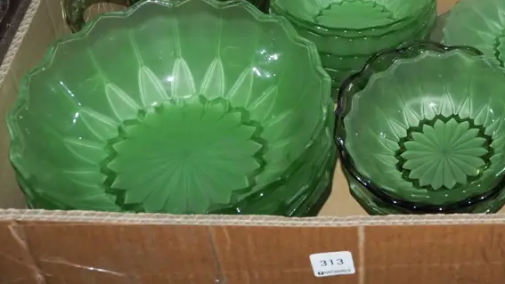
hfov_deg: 32.3
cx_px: 410
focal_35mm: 63
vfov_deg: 18.9
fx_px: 844
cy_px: 53
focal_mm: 16
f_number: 5.6
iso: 2500
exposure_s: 1/160
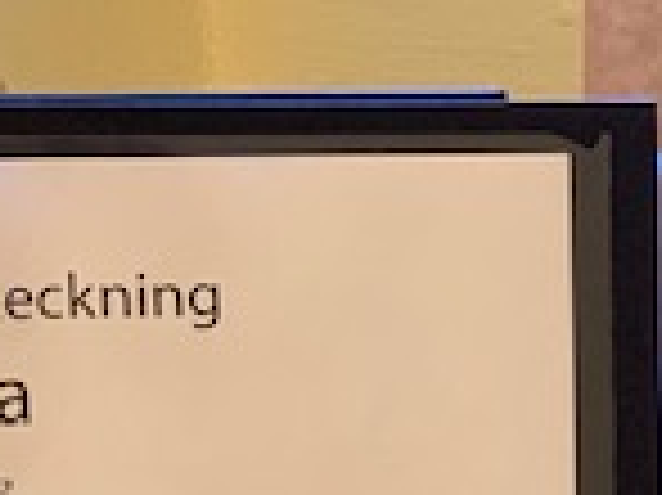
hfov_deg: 8.5
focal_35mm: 227
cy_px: 788
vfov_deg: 6.4
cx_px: 1040
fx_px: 4338
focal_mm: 6
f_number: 2.4
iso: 200
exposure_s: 1/60
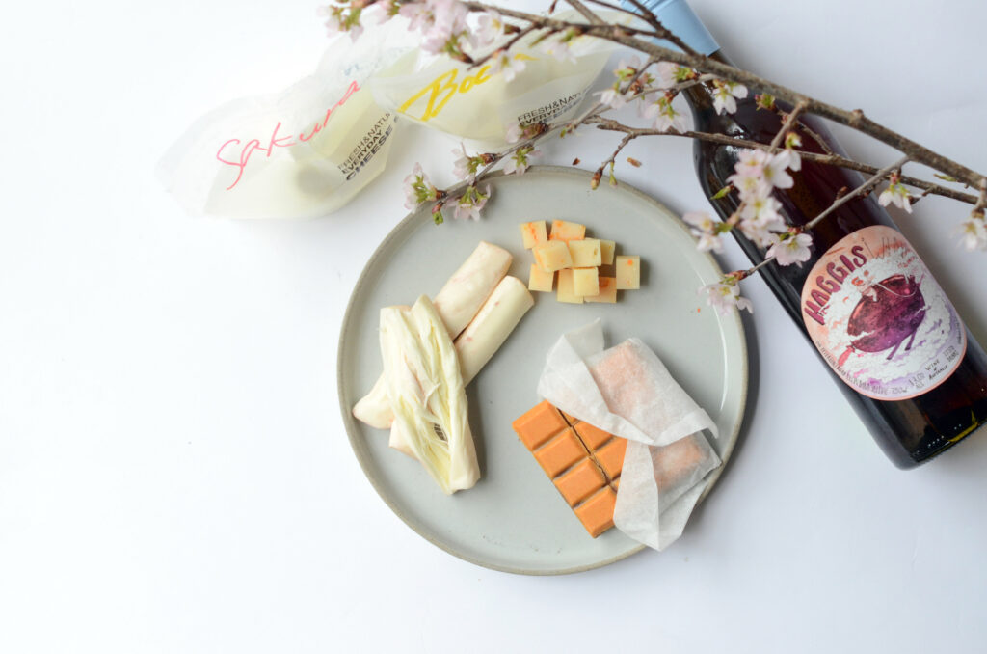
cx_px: 494
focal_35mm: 75
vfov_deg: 18.1
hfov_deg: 27.0
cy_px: 327
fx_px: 2052
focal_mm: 50
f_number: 3.5
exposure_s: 1/160
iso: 800
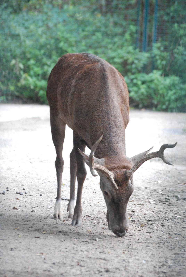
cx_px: 93
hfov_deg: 5.4
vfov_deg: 8.1
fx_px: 1971
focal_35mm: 255
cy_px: 138
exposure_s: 1/160
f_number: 4.5
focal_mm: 170
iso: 1600
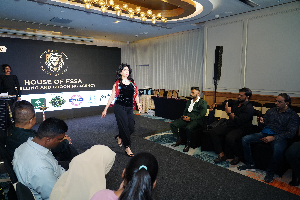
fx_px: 200
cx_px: 150
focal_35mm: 24
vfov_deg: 53.1
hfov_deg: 73.7
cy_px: 100
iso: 1600
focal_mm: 24
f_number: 5
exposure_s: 1/160
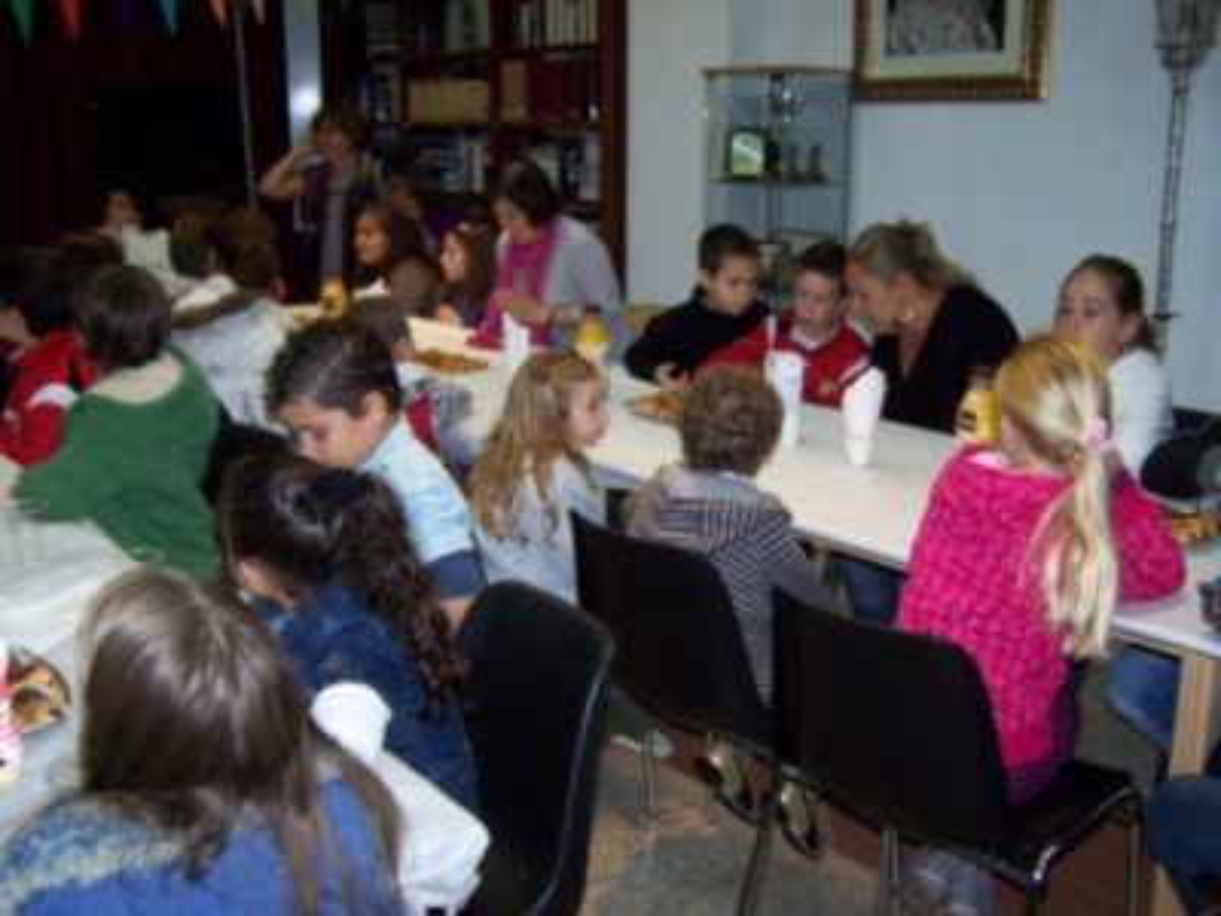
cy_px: 458
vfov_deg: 37.7
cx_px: 610
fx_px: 1340
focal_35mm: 38
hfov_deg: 49.0
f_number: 2.8
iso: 160
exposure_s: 1/60
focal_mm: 6.3
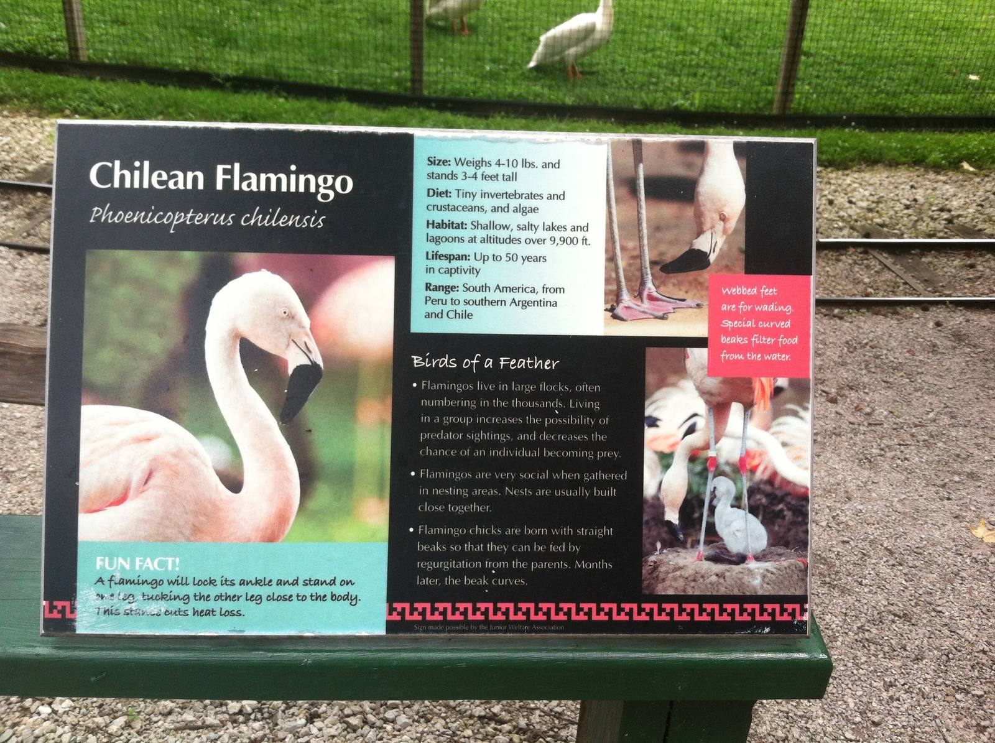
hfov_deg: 52.7
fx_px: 1005
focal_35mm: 35
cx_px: 498
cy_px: 372
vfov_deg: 40.6
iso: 80
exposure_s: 1/280
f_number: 2.8
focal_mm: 3.85
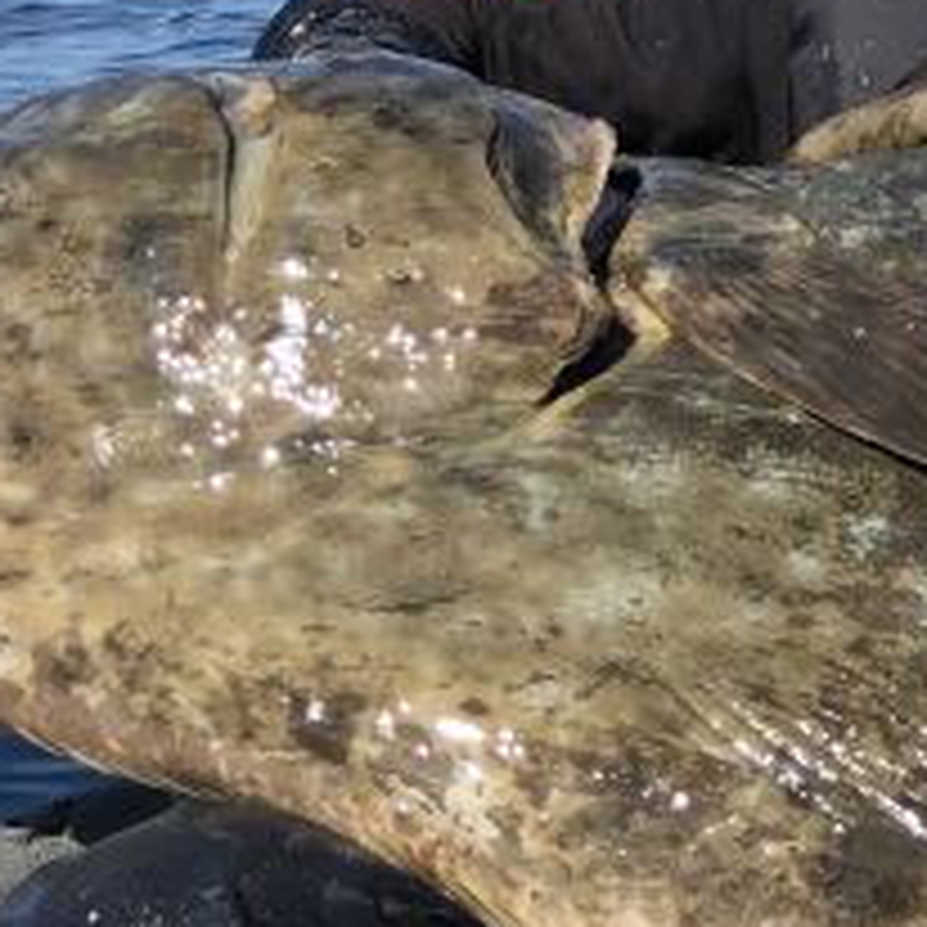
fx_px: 3272
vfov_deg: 16.1
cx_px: 1498
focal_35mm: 108
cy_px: 371
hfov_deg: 14.7
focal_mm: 3.99
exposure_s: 1/1715
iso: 20
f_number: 1.8
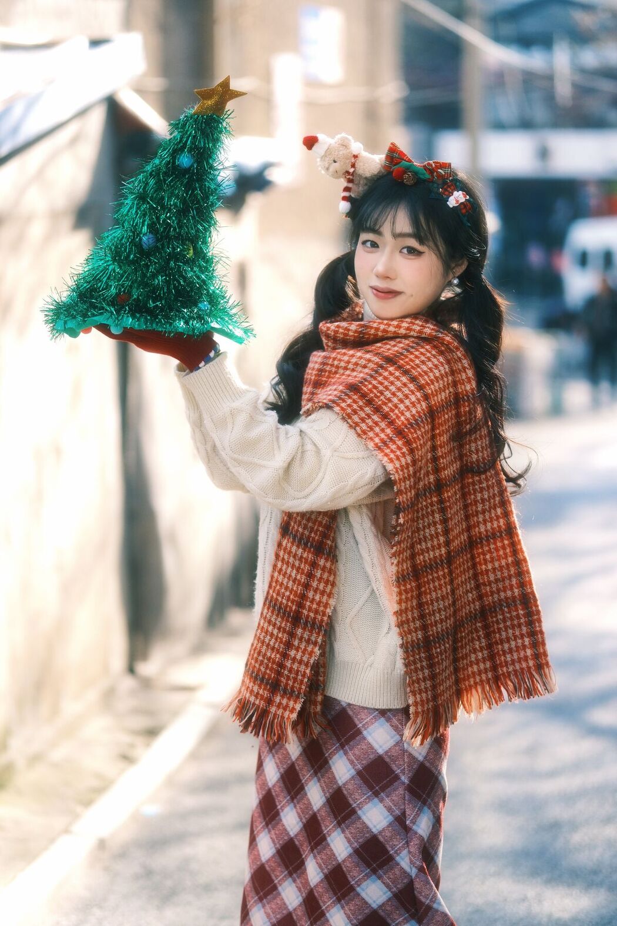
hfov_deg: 16.3
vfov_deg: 24.2
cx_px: 308
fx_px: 2159
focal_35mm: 84
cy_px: 463
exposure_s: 1/3000
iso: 320
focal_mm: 56
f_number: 1.4
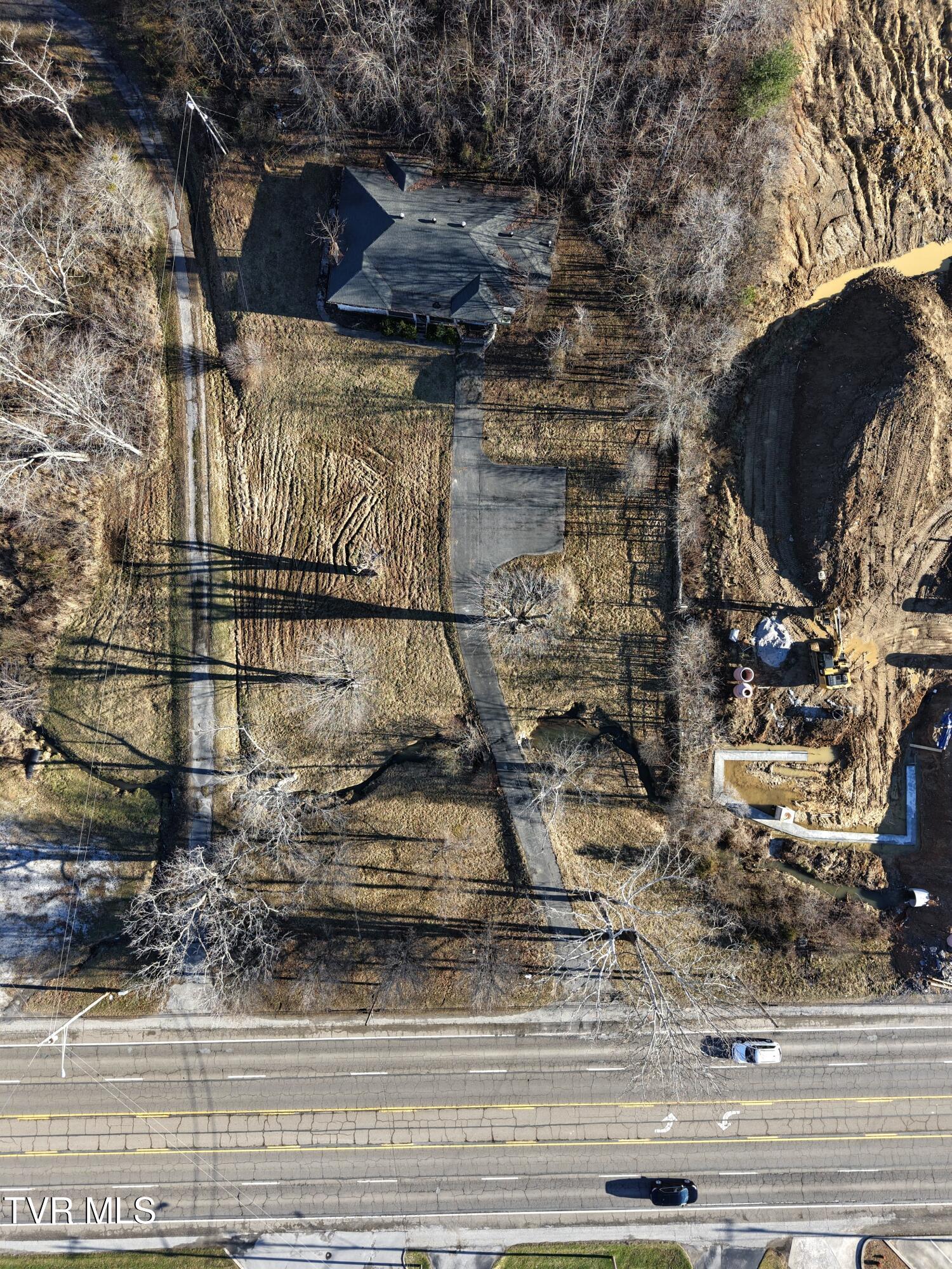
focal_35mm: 24
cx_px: 476
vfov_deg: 71.6
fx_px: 880
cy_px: 634
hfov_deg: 56.8
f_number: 1.8
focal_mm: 8.67
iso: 100
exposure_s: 1/1000
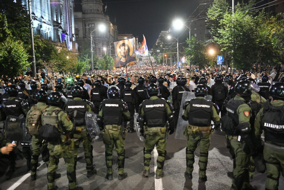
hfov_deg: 54.4
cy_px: 95
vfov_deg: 37.9
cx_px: 142
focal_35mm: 35
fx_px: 276
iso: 6400
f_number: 2.8
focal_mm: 35
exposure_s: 1/40
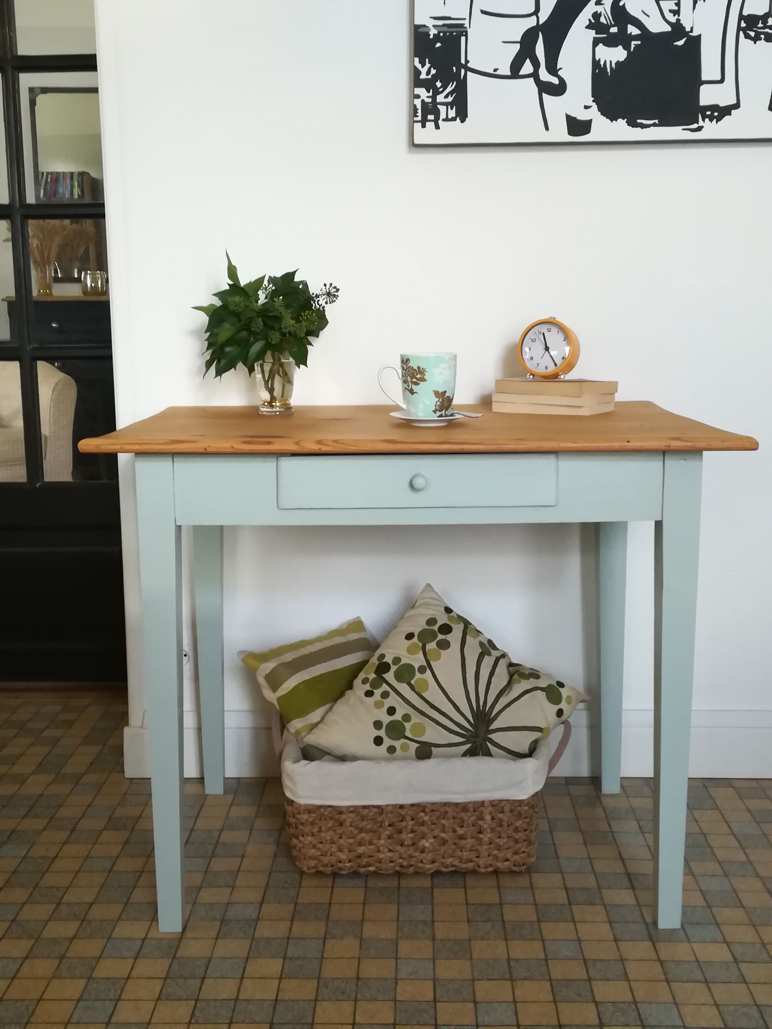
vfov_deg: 47.9
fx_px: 1160
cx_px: 386
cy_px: 514
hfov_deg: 36.8
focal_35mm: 39
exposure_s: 1/25
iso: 320
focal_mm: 3.83
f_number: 2.2
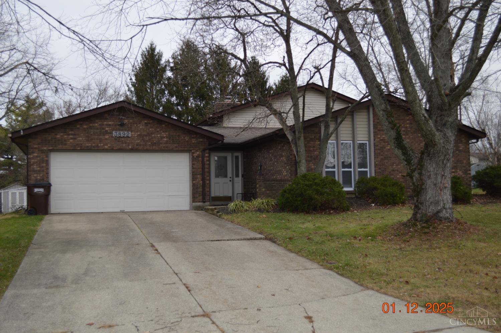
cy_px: 166
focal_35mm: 39
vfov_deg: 34.1
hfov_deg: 49.6
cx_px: 250
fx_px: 542
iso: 100
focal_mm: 26
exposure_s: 1/160
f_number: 4.2
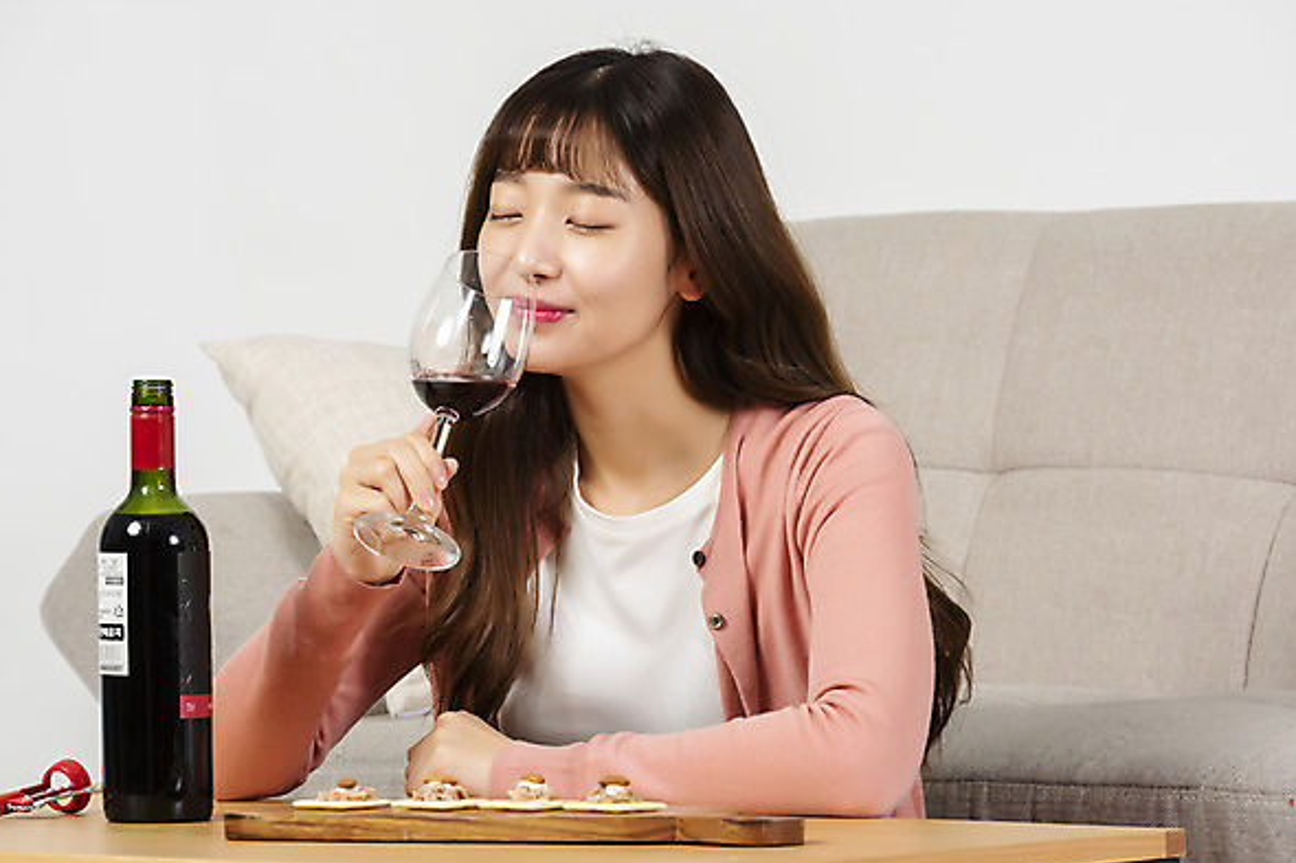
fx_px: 6946
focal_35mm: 193
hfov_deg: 10.7
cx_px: 640
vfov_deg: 7.1
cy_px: 433
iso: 100
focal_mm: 190
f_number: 11
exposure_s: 1/125
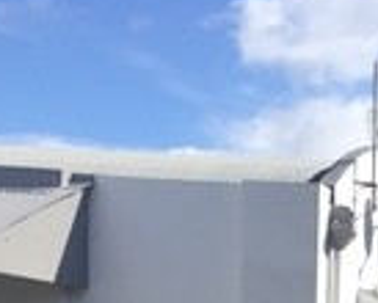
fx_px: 1154
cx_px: 585
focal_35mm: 103
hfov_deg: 16.7
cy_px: 475
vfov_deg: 13.9
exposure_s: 1/1647
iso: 32
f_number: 2.2
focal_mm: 4.15
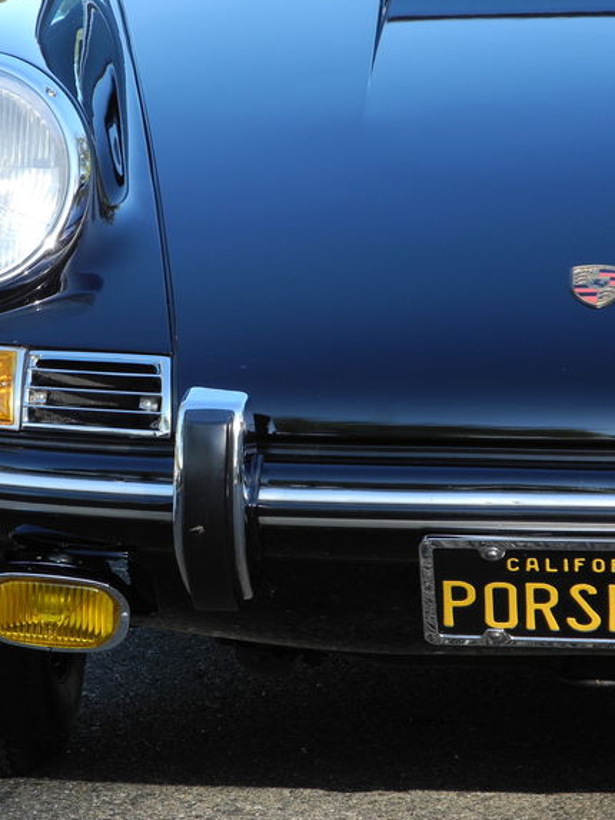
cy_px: 409
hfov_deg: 6.4
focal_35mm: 232
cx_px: 206
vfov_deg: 8.5
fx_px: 5494
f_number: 5.6
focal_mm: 37
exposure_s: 1/96.3
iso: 100
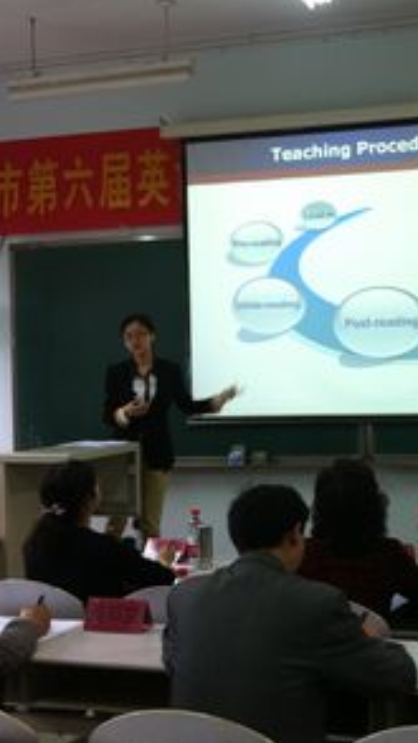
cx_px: 383
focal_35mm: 52
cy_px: 366
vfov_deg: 39.9
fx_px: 1024
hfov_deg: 22.5
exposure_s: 1/17
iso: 80
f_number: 2.8
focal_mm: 3.85
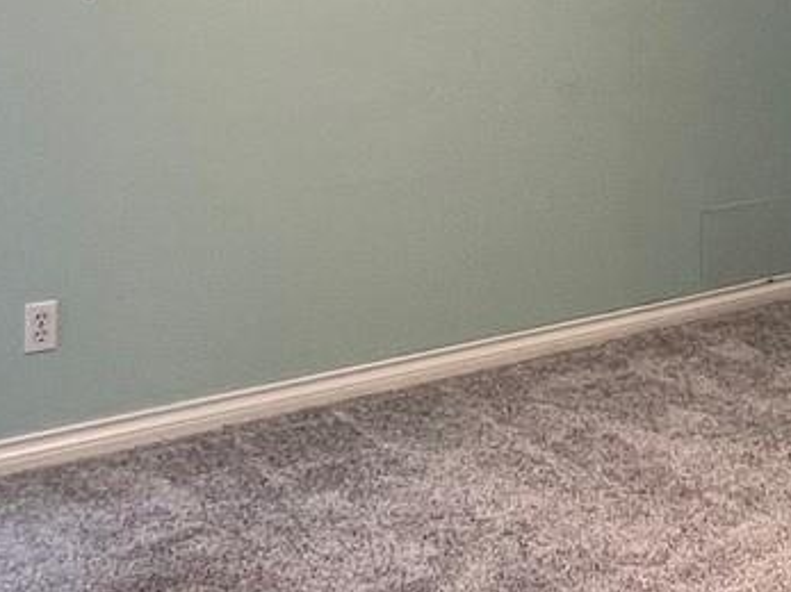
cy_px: -77
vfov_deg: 22.8
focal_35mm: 60
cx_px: 718
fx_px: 1371
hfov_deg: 30.7
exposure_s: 1/60
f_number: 1.8
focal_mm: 1.57
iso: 125
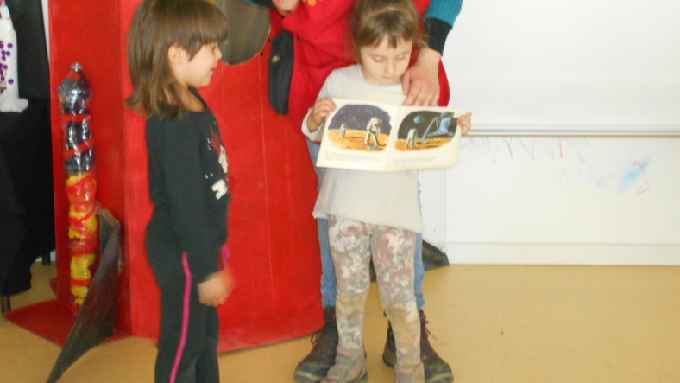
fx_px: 1316
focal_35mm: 73
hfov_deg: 29.0
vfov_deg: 16.5
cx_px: 337
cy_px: 153
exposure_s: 1/8
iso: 720
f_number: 5.3
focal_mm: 11.6
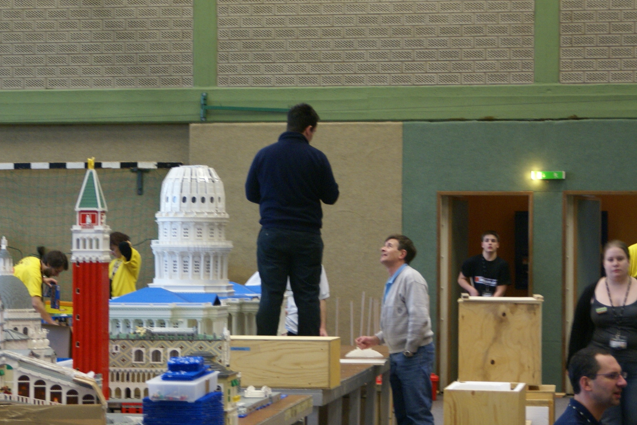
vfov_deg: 12.7
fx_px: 1911
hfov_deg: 18.9
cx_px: 228
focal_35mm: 108
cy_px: 225
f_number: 4.5
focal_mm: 50
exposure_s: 1/20
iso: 400
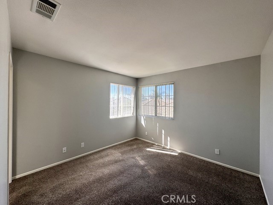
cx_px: 136
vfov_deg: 85.7
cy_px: 102
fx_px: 110
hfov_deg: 102.1
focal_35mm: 14
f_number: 2.2
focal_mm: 2.22
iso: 40
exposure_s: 1/265
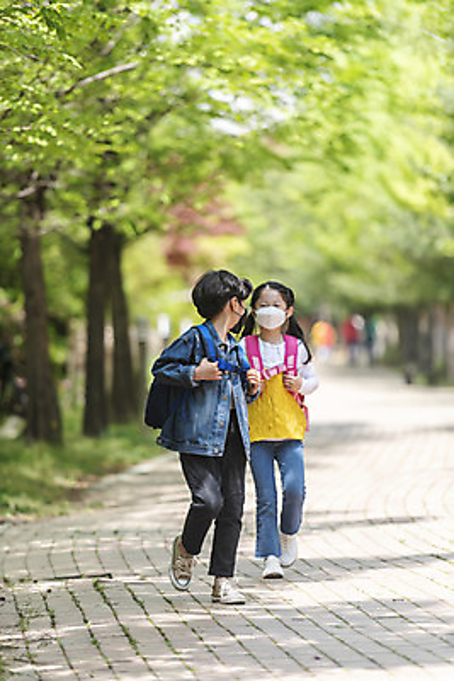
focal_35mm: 190
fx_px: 3591
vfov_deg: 10.8
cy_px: 340
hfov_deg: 7.2
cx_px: 227
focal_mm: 190
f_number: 2.8
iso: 200
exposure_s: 1/500
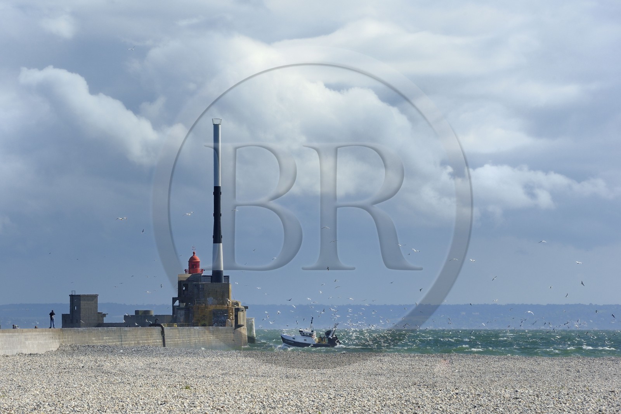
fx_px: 3449
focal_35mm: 200
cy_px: 207
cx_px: 310
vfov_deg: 6.9
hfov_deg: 10.3
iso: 200
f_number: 11
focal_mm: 200
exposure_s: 1/320
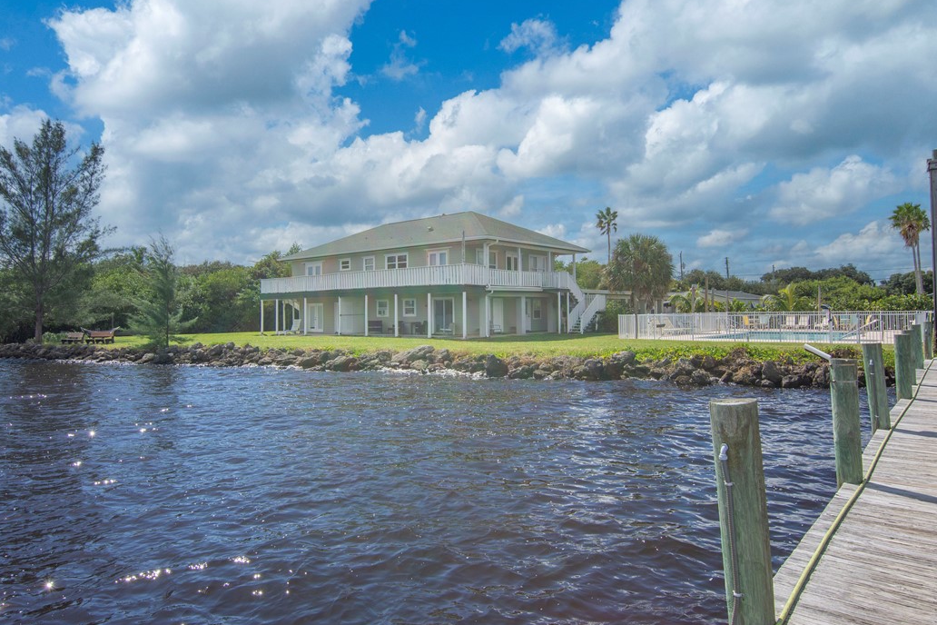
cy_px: 303
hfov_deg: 82.5
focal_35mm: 21
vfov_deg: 60.6
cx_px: 457
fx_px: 534
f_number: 8
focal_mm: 13
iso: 140
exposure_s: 1/500
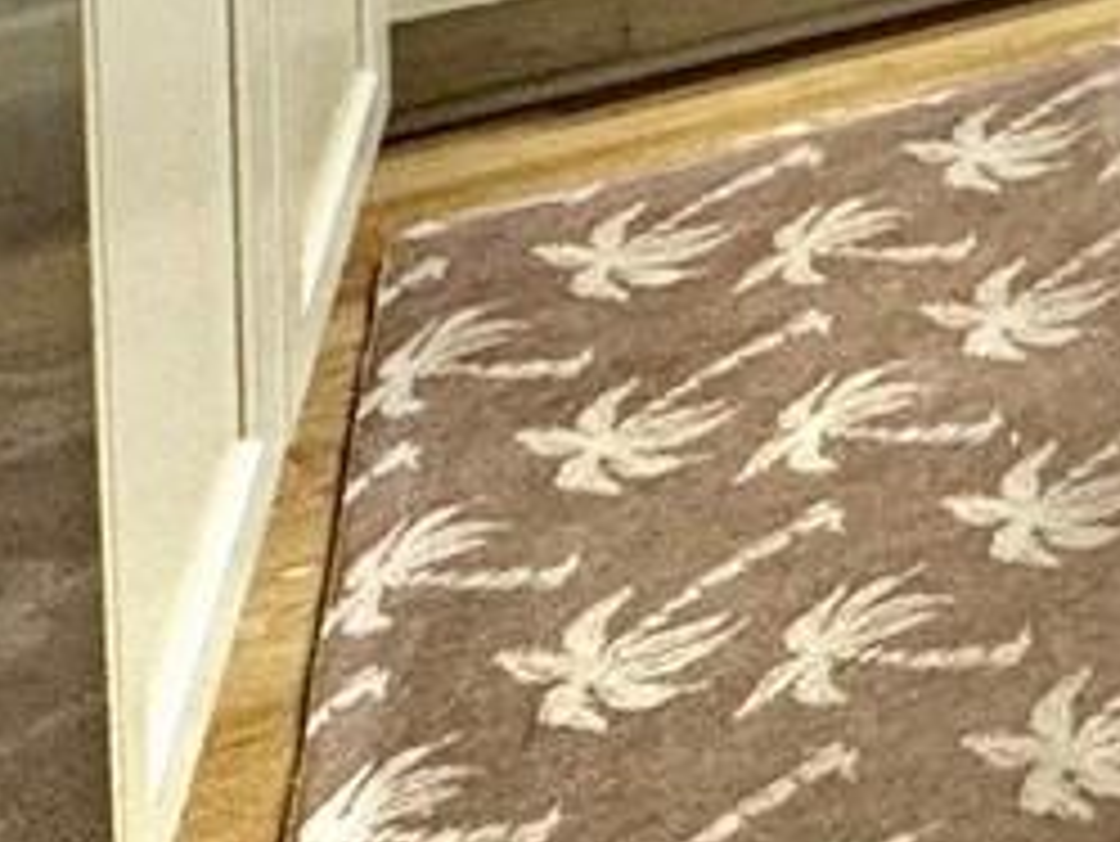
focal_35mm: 90
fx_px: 2913
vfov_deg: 12.1
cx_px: 2897
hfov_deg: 13.5
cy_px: -1342
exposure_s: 1/120
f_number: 2.2
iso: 125
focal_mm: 2.22
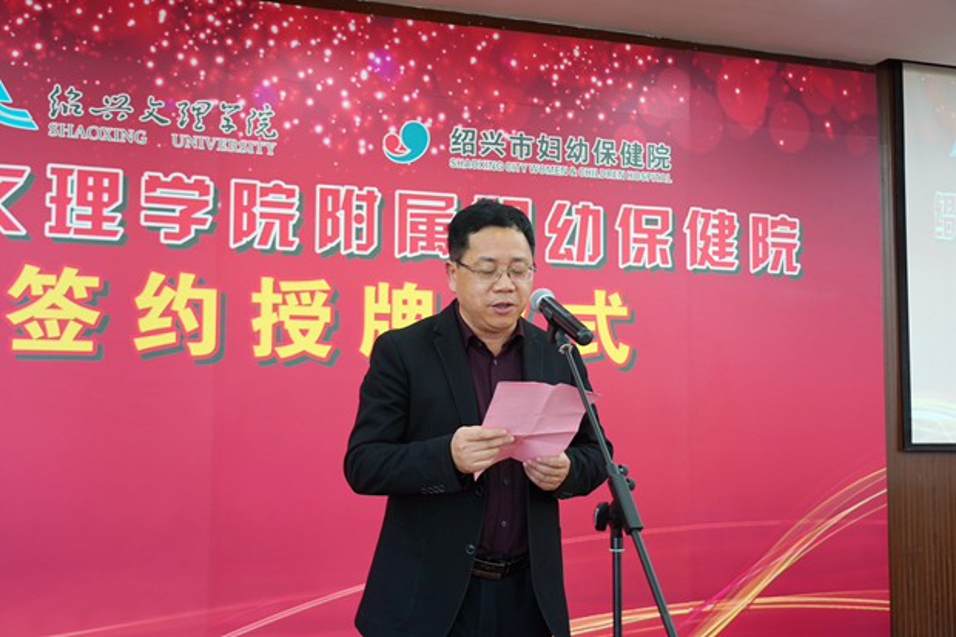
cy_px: 318
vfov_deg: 32.6
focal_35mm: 41
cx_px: 478
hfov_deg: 47.4
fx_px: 1088
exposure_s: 1/50
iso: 1000
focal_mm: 41
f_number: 4
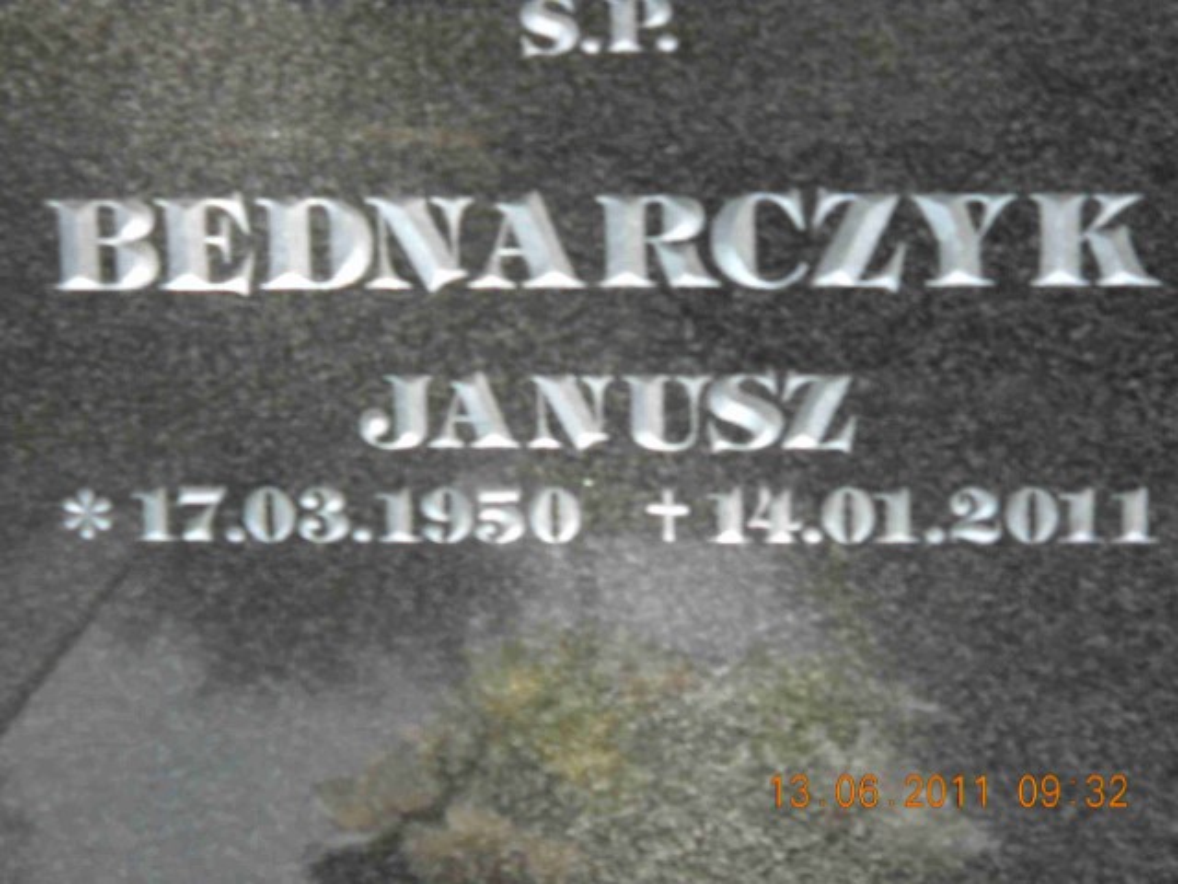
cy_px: 442
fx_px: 4220
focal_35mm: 124
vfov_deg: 12.0
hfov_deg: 15.9
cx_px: 589
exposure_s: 1/36
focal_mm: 20.49
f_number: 6
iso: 64
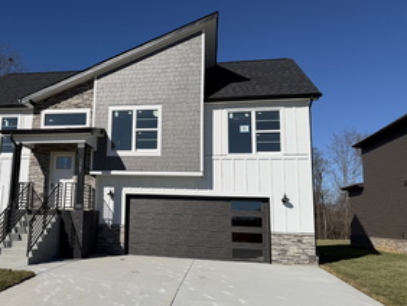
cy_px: 147
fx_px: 400
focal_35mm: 34
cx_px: 121
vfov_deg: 41.8
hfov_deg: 52.4
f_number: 1.78
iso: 80
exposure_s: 1/11905
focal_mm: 6.76
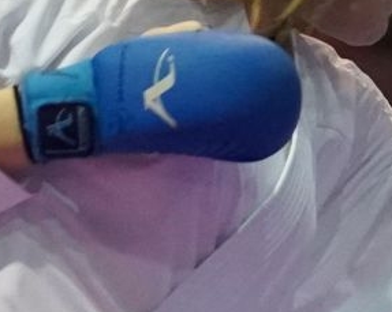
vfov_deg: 1.5
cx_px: 123
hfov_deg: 1.9
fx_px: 12088
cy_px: 286
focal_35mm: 1043
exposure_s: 1/800
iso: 6400
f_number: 2.8
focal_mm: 118
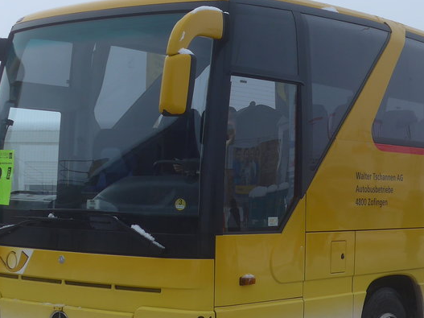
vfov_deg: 18.0
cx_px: 281
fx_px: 1004
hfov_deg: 23.7
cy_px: 152
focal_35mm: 82
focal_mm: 7.5
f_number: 2.8
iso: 80
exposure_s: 1/1300
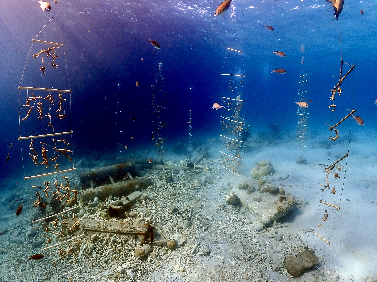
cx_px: 188
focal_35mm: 25
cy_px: 141
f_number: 2.8
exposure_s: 1/640
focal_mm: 4.5
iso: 100
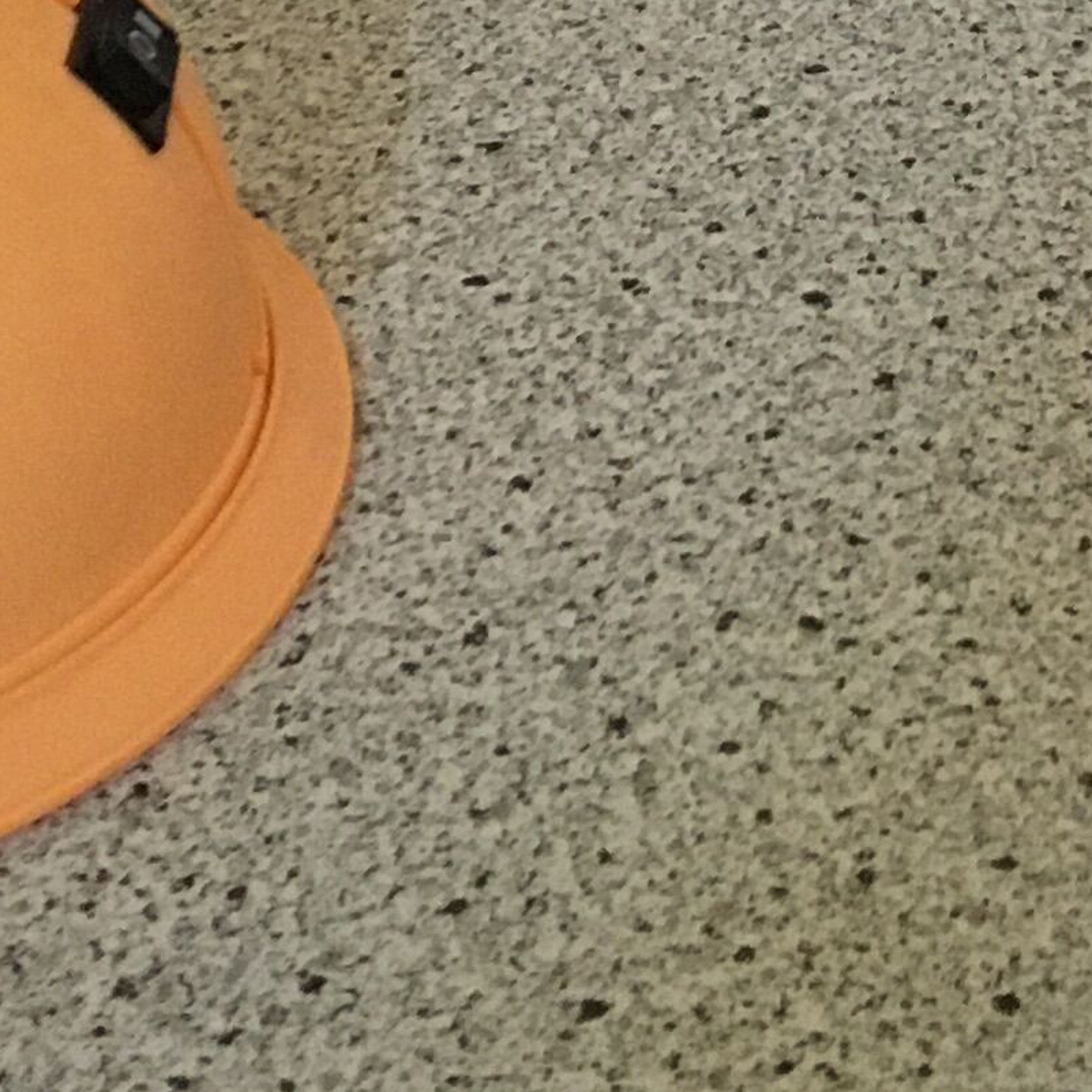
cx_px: 1273
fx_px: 4604
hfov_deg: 13.2
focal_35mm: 129
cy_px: -866
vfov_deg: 12.4
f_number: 2.2
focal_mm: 4.15
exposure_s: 1/33
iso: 200
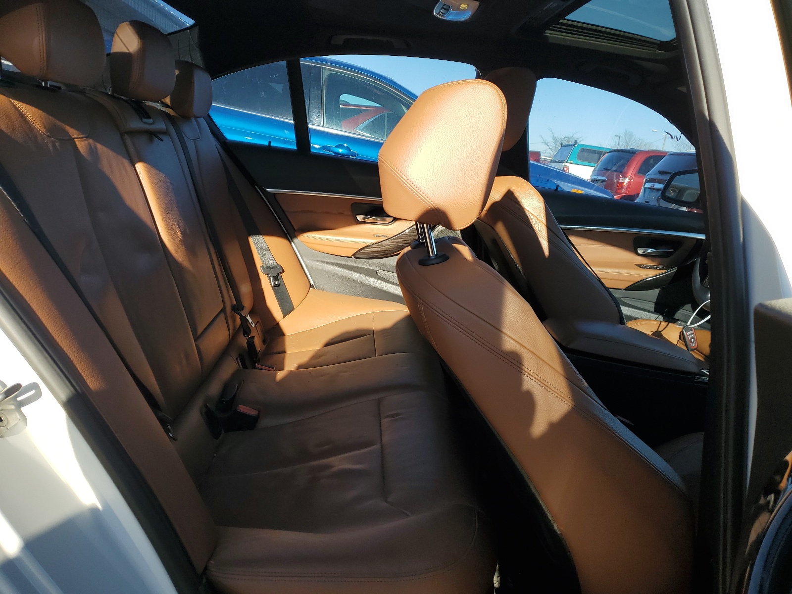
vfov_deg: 53.1
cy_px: 297
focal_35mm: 26
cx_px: 396
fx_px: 595
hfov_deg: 67.3
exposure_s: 1/1000
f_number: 1.5
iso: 50
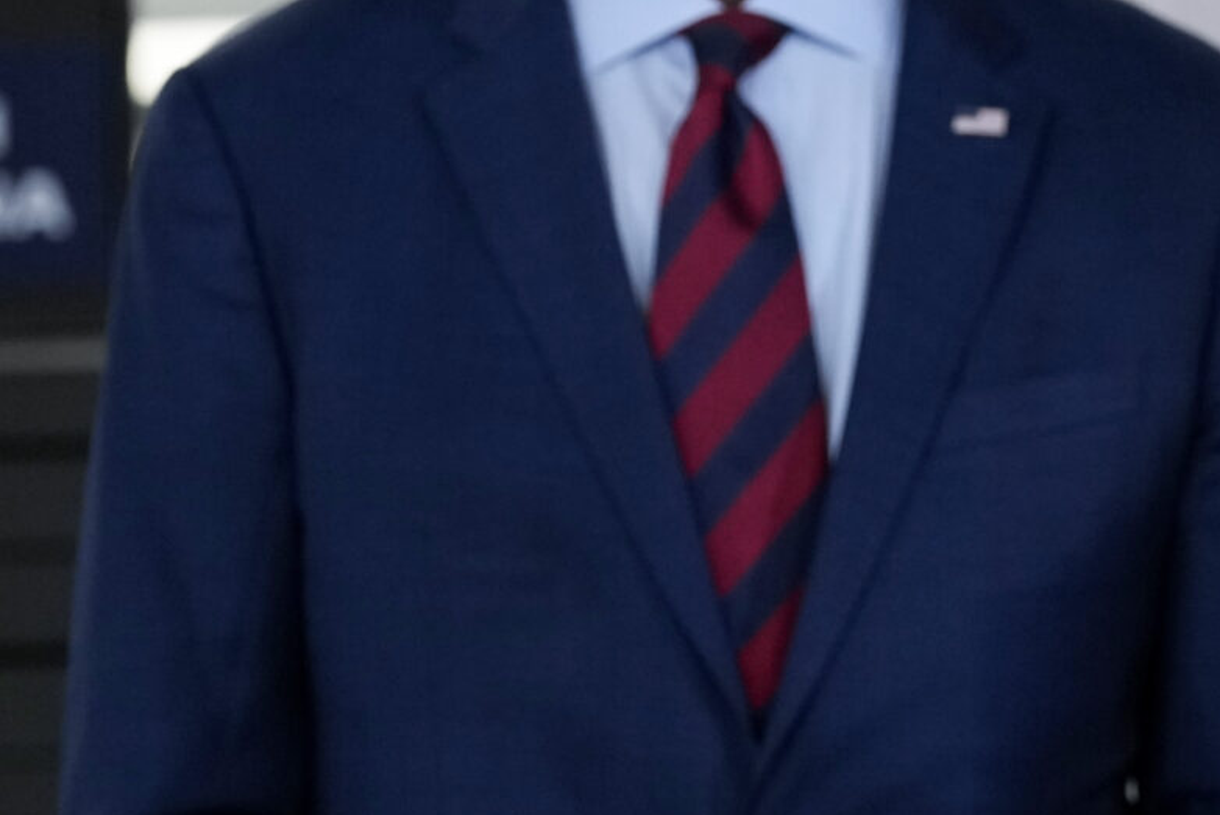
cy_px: 482
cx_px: 1685
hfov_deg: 3.8
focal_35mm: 540
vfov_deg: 2.5
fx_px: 18306
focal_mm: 165
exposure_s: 1/400
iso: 2000
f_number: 4
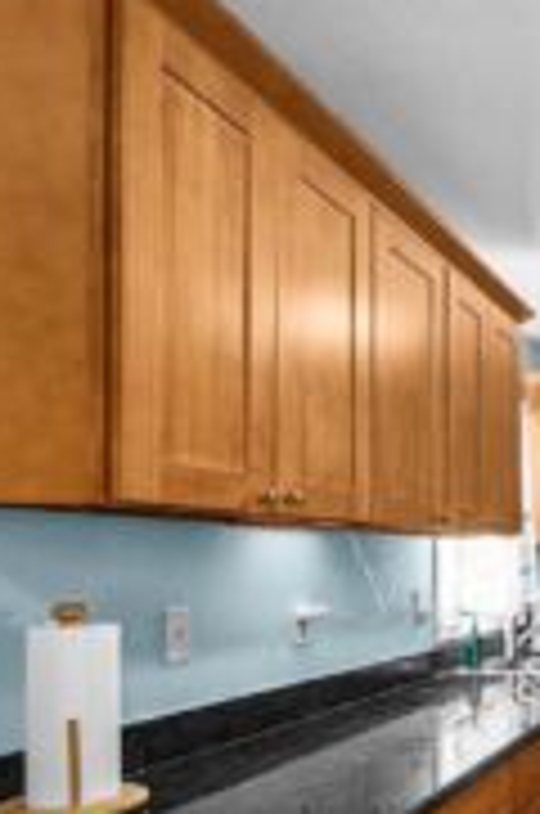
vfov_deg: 58.5
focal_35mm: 31
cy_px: 564
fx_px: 700
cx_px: 729
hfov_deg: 31.1
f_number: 7.1
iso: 1000
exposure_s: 1/5
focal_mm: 14
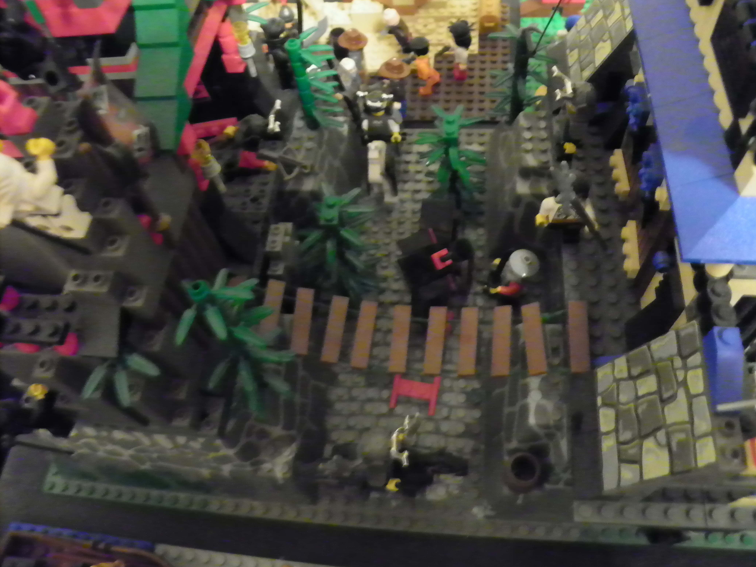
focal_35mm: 27
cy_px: 278
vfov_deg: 51.4
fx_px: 590
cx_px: 389
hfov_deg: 65.3
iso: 1600
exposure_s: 1/8
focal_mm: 4.6
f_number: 2.8
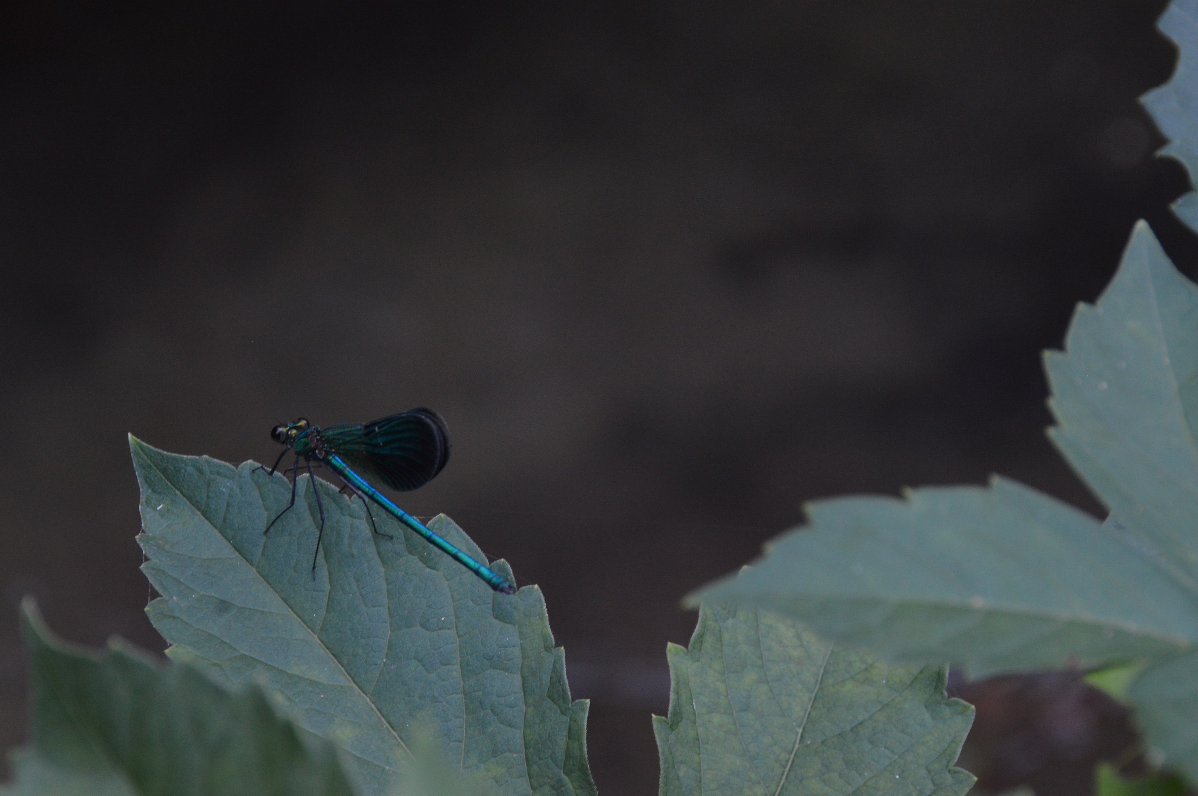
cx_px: 599
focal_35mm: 300
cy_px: 398
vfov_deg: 4.6
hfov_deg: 6.9
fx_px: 9973
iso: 800
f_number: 11
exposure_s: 1/100
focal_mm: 200
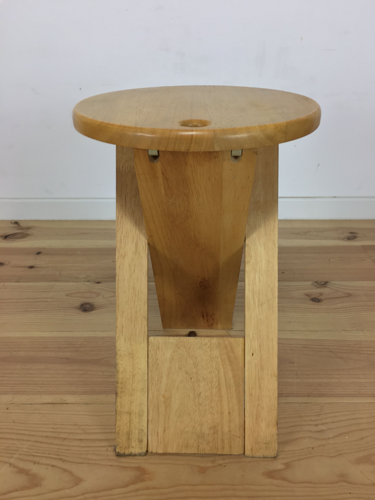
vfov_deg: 61.7
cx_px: 188
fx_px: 419
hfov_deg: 48.2
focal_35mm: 29
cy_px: 250
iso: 40
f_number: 2.2
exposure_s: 1/33
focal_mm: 4.15
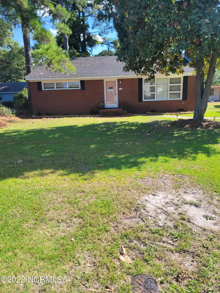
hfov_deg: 53.1
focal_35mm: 26
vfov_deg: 67.3
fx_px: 220
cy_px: 146
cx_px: 110
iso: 40
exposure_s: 1/890
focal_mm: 5.4
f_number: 1.8
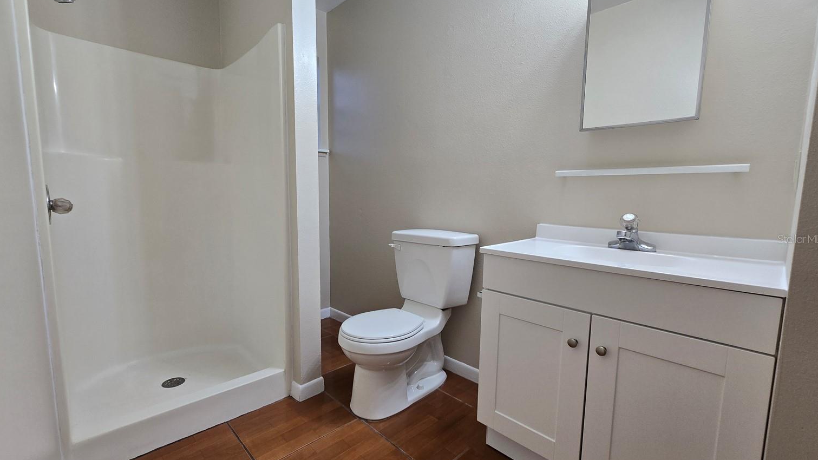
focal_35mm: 15
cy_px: 239
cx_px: 396
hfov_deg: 103.0
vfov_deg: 70.5
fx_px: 325
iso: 80
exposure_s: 1/60
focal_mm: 2.2
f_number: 2.2
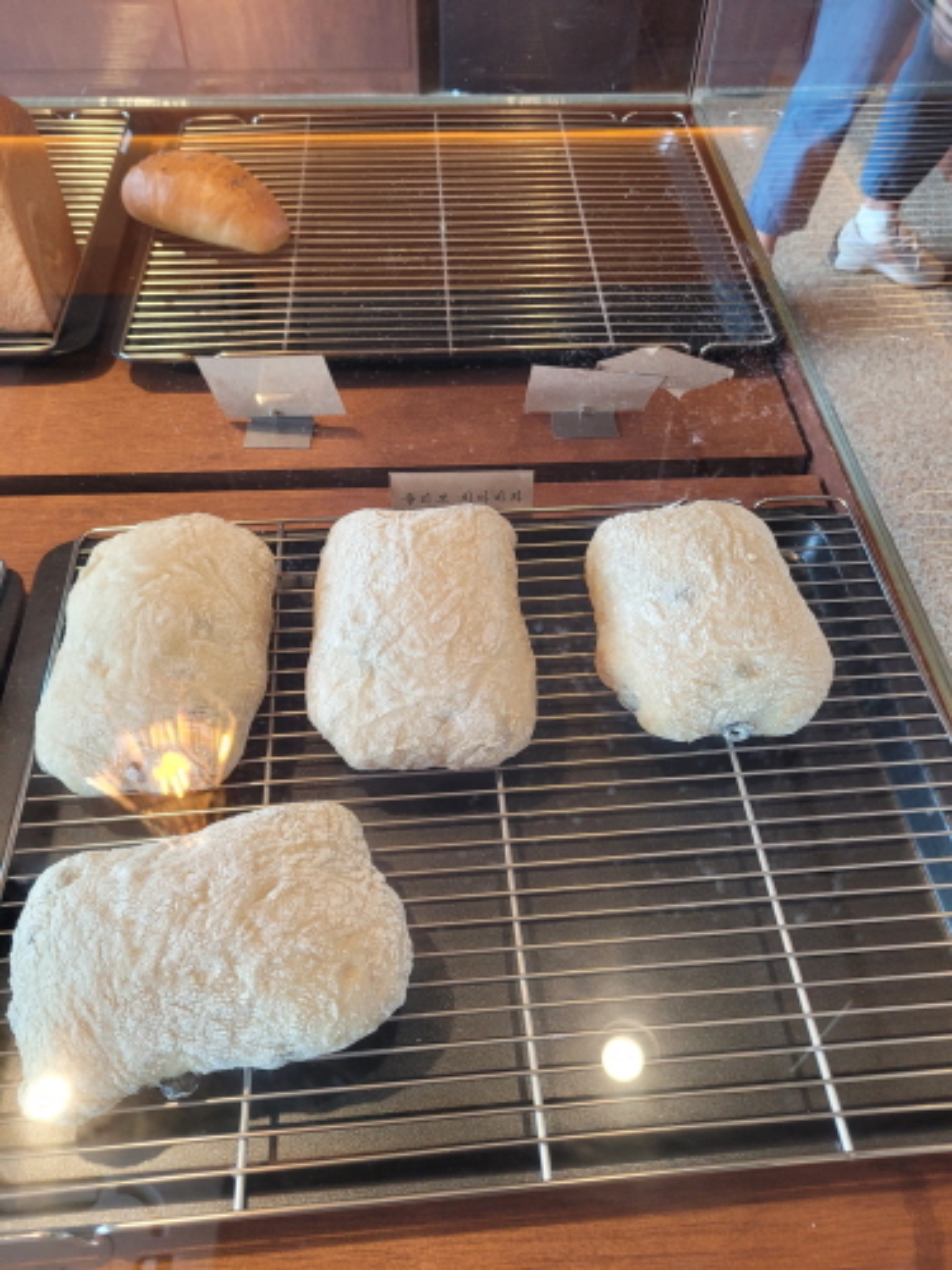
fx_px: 953
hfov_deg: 53.1
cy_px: 635
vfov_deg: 67.3
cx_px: 476
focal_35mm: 26
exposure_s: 1/120
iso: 160
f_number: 1.8
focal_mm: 5.4
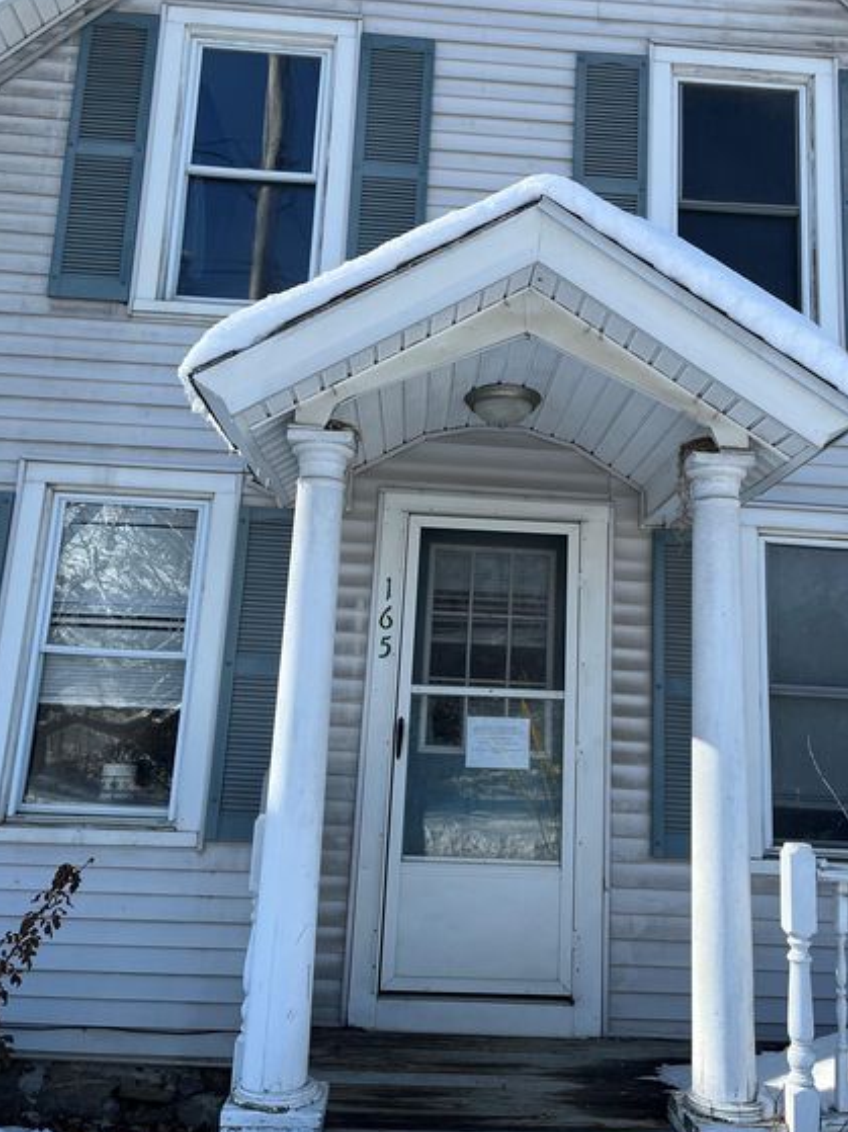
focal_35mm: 31
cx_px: 463
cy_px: 536
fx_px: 1013
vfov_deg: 58.3
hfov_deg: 45.4
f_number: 1.6
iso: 50
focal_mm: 5.1
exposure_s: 1/2179
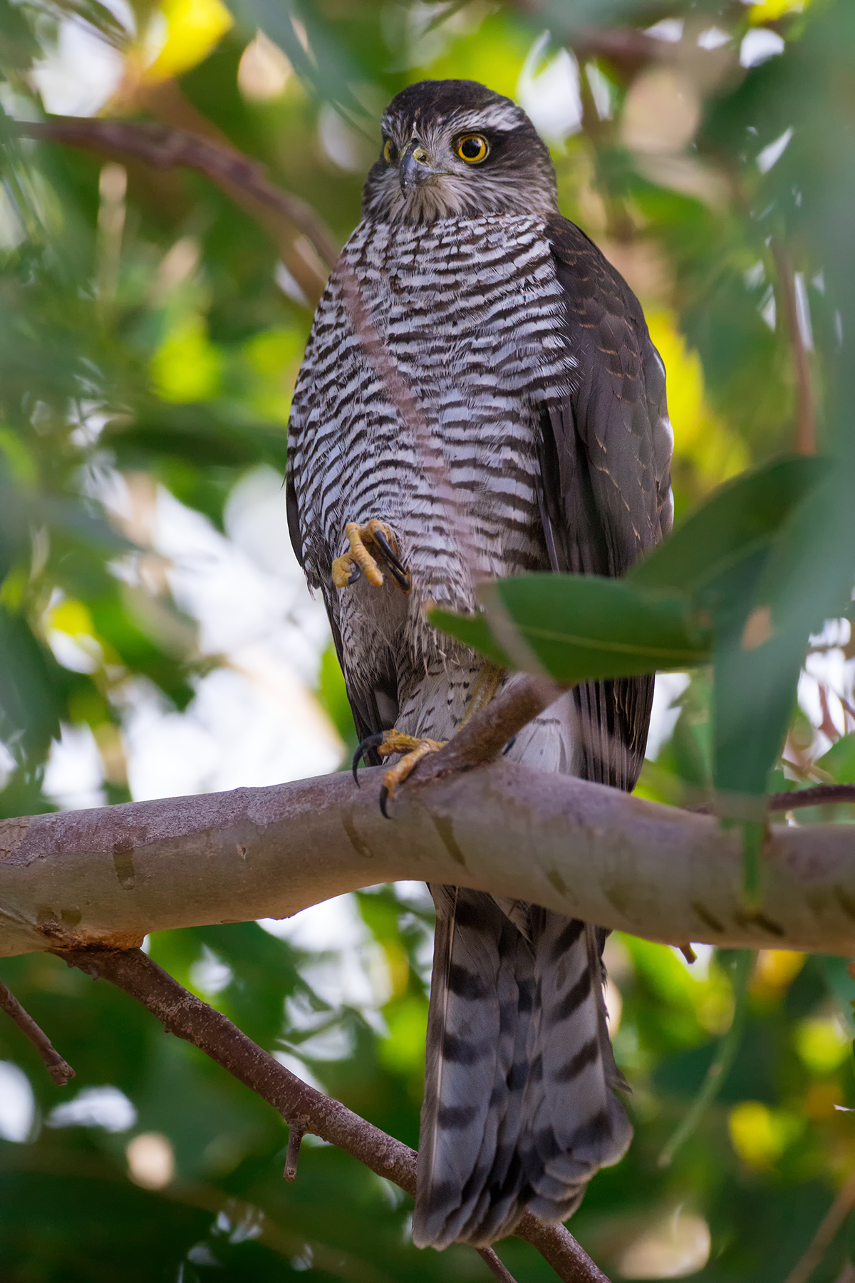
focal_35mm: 320
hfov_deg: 4.3
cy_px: 642
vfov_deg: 6.4
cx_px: 428
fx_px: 11399
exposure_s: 1/1250
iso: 3200
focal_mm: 320
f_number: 6.3
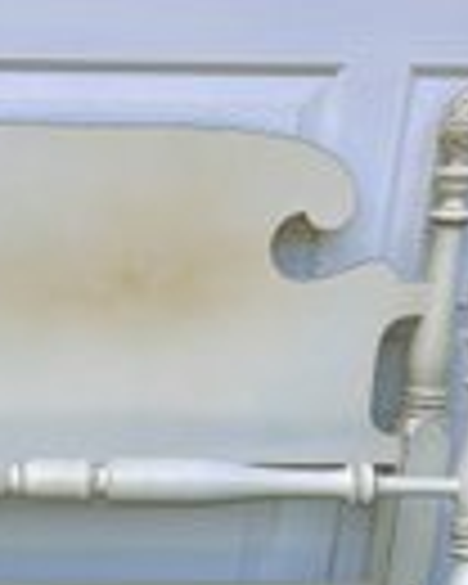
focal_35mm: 67
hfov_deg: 21.7
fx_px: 1160
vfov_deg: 26.9
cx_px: -43
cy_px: 574
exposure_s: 1/982
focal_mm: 5.7
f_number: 1.5
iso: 50
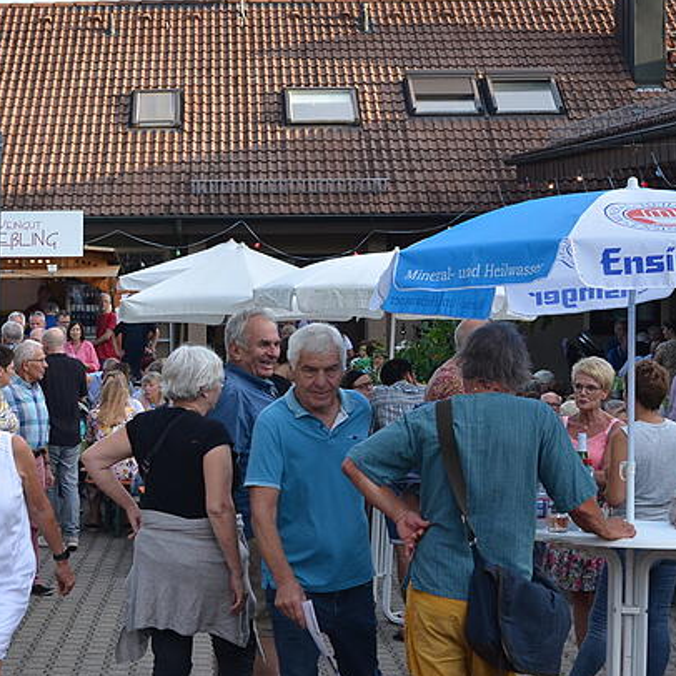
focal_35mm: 91
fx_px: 2010
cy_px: 321
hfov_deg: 18.6
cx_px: 2
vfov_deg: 19.1
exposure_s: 1/160
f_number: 6.3
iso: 200
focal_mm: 31
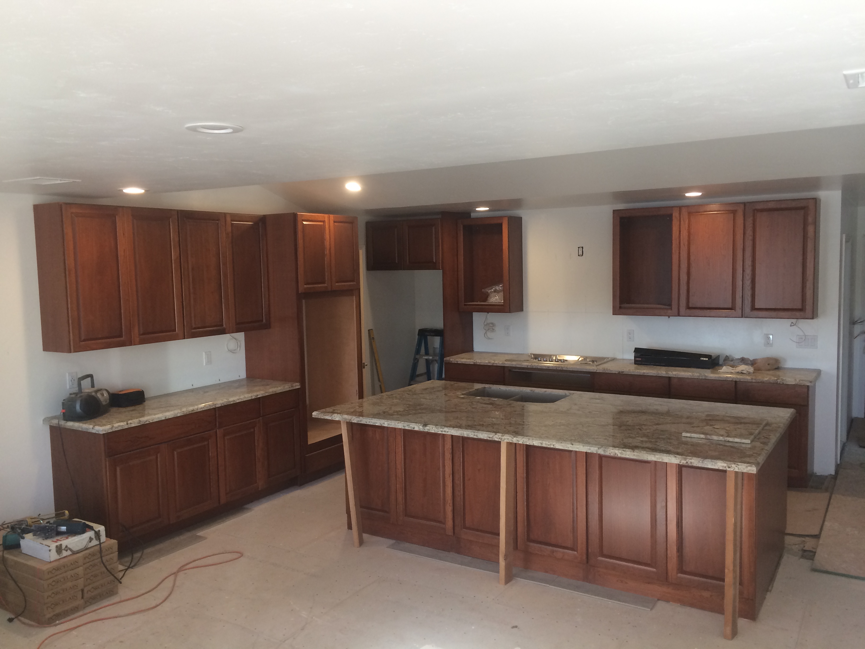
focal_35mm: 29
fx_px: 725
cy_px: 324
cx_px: 432
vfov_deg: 48.2
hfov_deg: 61.7
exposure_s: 1/40
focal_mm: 4.15
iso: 40
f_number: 2.2
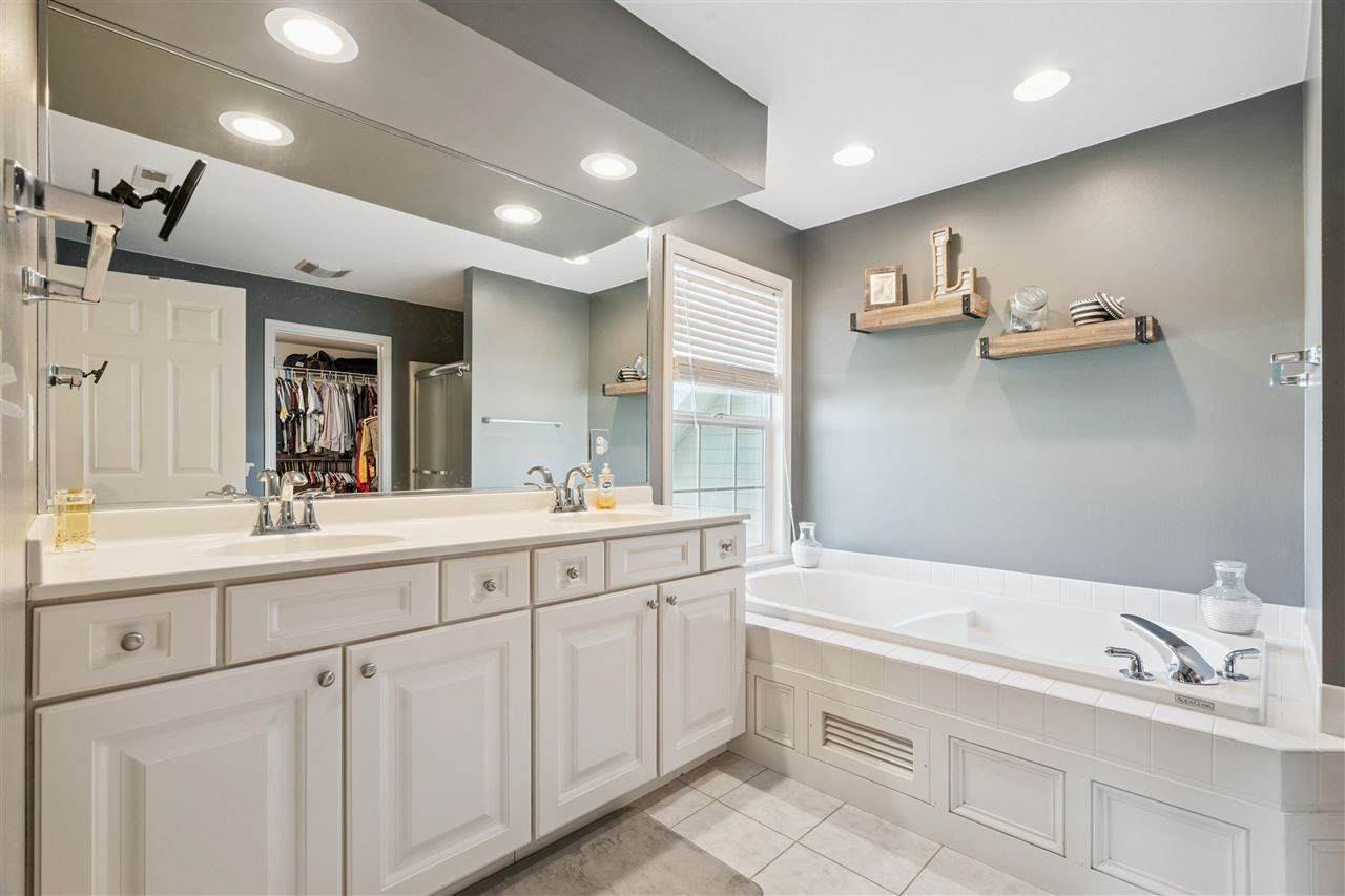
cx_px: 672
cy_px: 448
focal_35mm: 16
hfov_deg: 96.7
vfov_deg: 73.7
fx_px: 598
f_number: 10
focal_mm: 16
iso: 400
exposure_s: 1/4
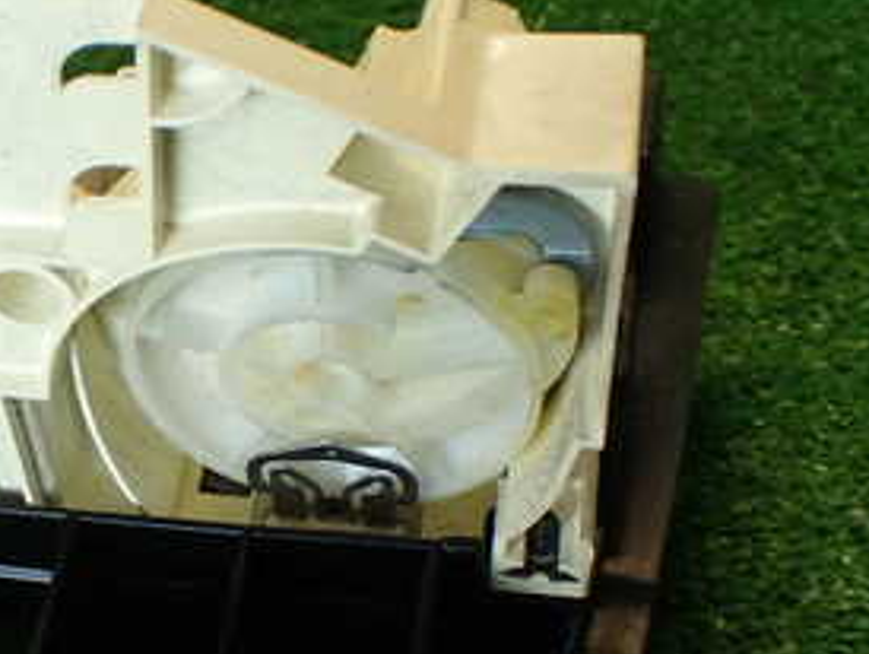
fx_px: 1759
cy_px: 479
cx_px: -22
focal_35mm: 70
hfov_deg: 26.1
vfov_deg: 20.9
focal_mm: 5.79
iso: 200
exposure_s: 1/50
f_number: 2.4
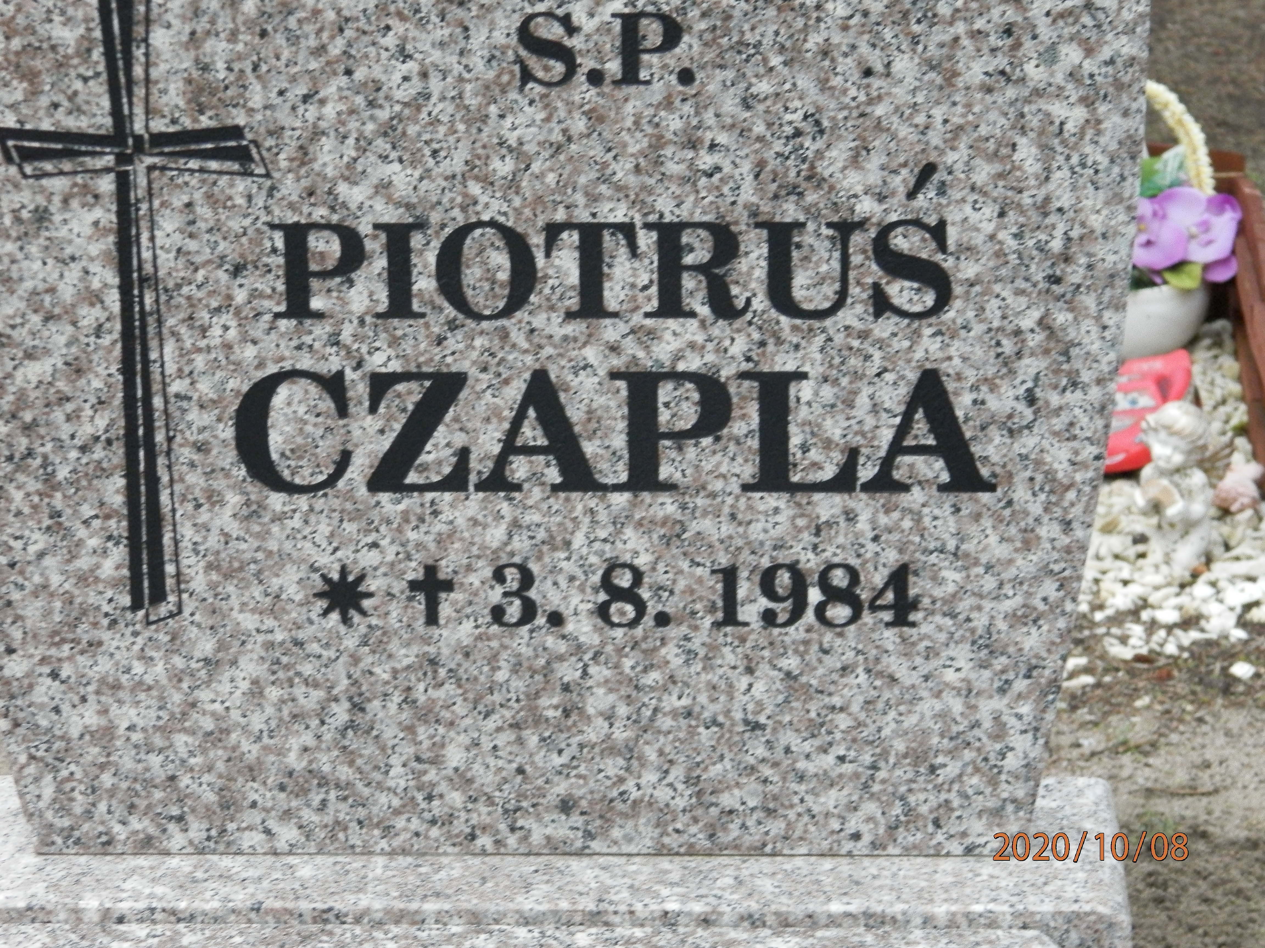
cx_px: 632
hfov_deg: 18.5
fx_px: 3874
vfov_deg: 14.0
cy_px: 474
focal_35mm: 106
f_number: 4.5
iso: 320
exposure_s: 1/20
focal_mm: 19
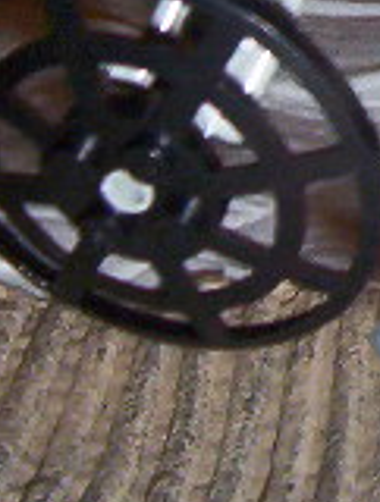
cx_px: 663
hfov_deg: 7.9
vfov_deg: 10.6
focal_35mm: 184
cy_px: -82
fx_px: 2679
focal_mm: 5.54
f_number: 2.76
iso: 140
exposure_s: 1/30
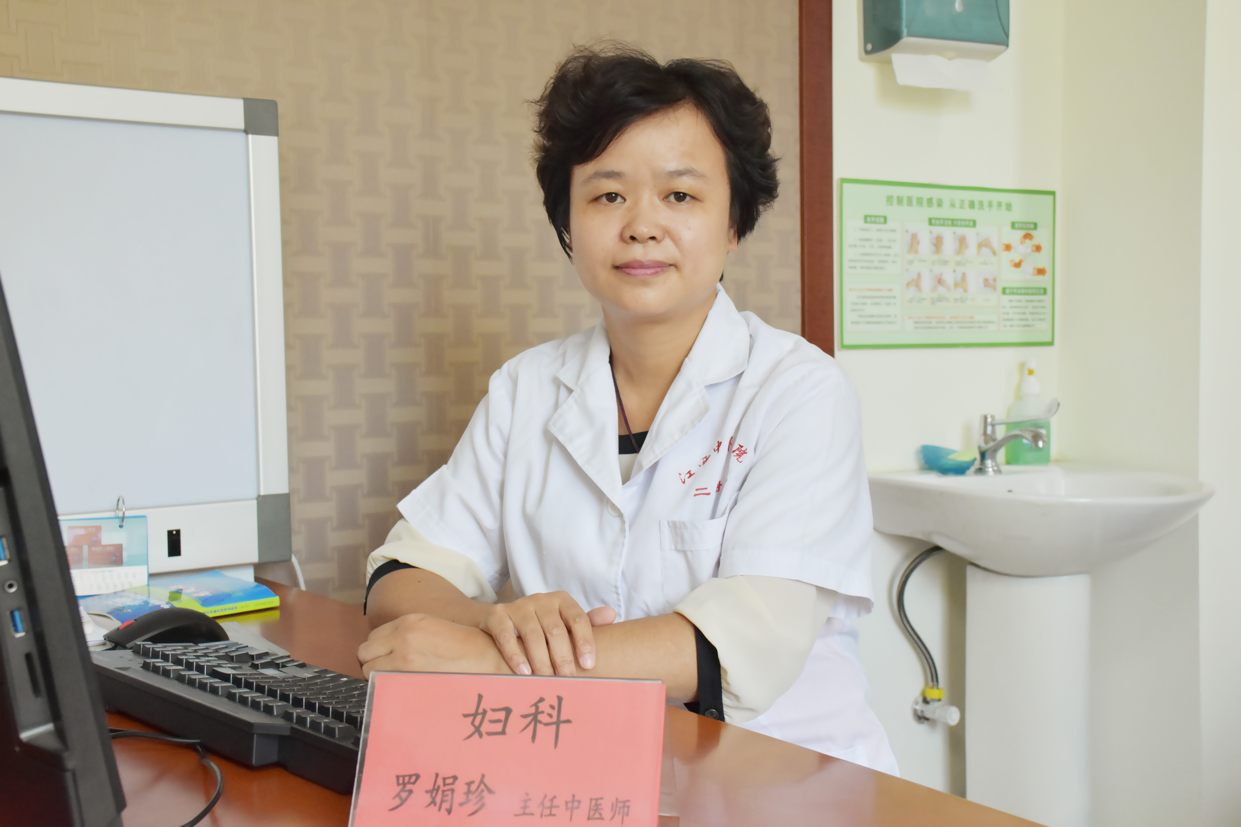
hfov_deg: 43.6
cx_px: 620
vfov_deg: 29.9
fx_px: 1551
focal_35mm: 45
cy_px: 414
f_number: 7.1
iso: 2000
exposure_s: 1/200
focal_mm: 30
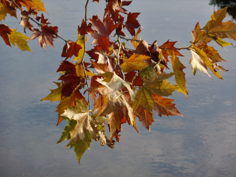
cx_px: 118
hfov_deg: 9.1
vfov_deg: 6.8
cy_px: 88
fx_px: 1479
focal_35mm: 217
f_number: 4.8
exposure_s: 1/125
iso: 100
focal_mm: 38.6
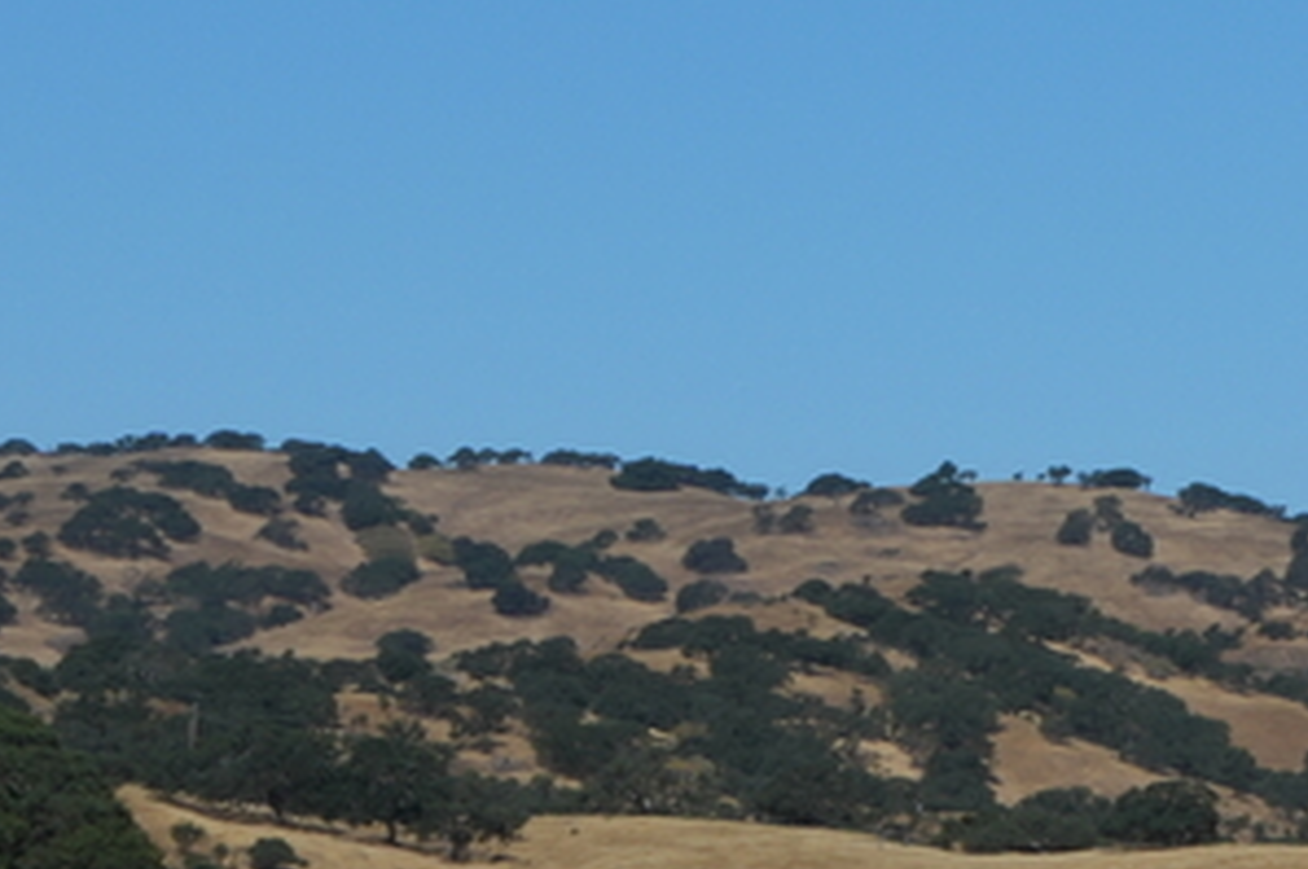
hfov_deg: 7.2
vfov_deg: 5.4
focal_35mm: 254
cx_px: 3959
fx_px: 9218
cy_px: 821
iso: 100
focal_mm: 35
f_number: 18
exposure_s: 1/40
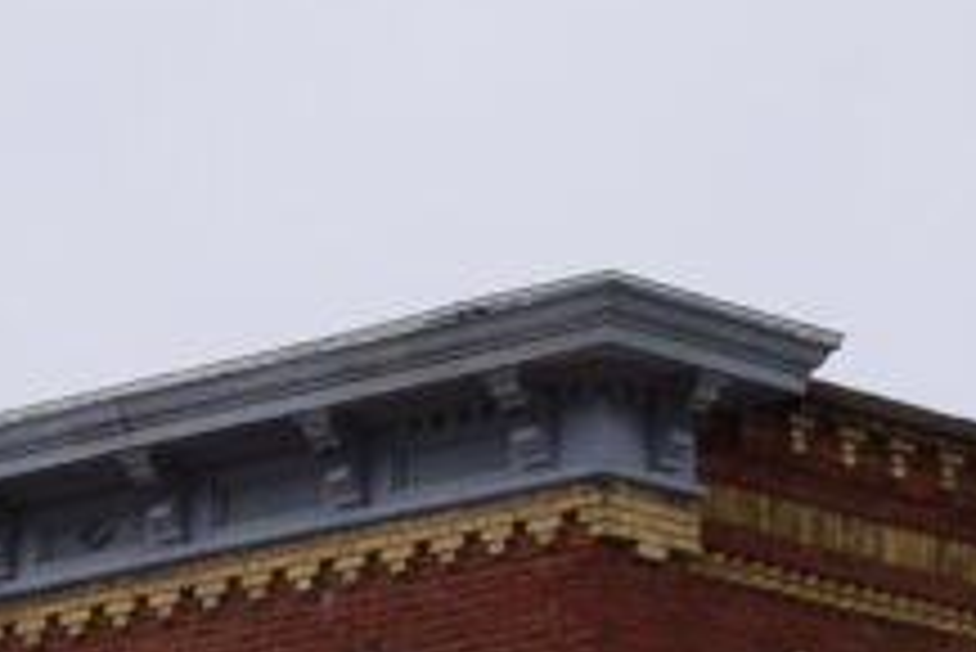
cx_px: -980
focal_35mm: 266
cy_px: 1268
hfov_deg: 7.4
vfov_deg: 5.1
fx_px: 7204
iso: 400
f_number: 11
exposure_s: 1/400
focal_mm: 25
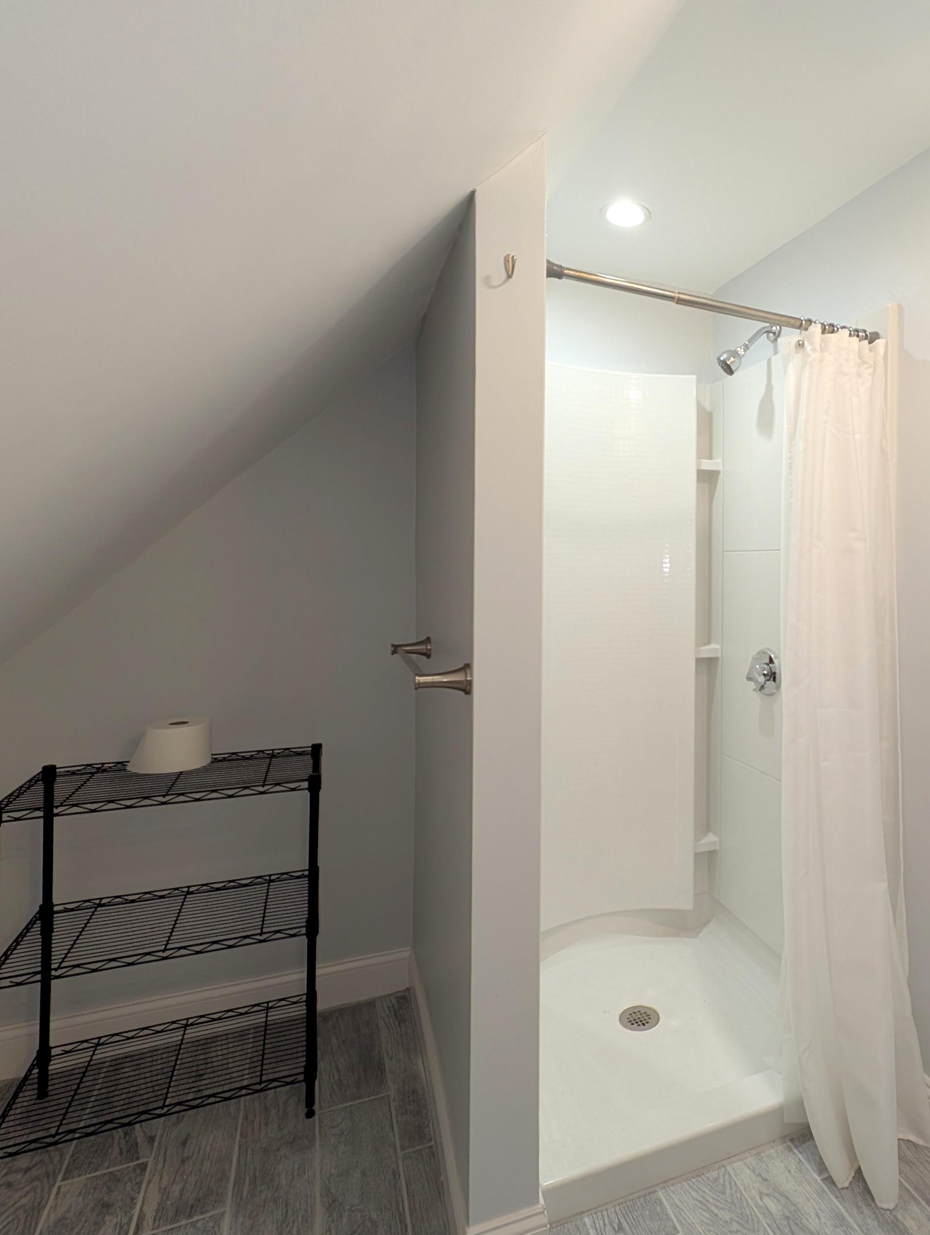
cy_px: 573
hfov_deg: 68.4
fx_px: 643
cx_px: 663
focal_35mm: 18
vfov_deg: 87.5
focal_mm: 2.23
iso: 74
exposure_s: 1/60
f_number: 1.95
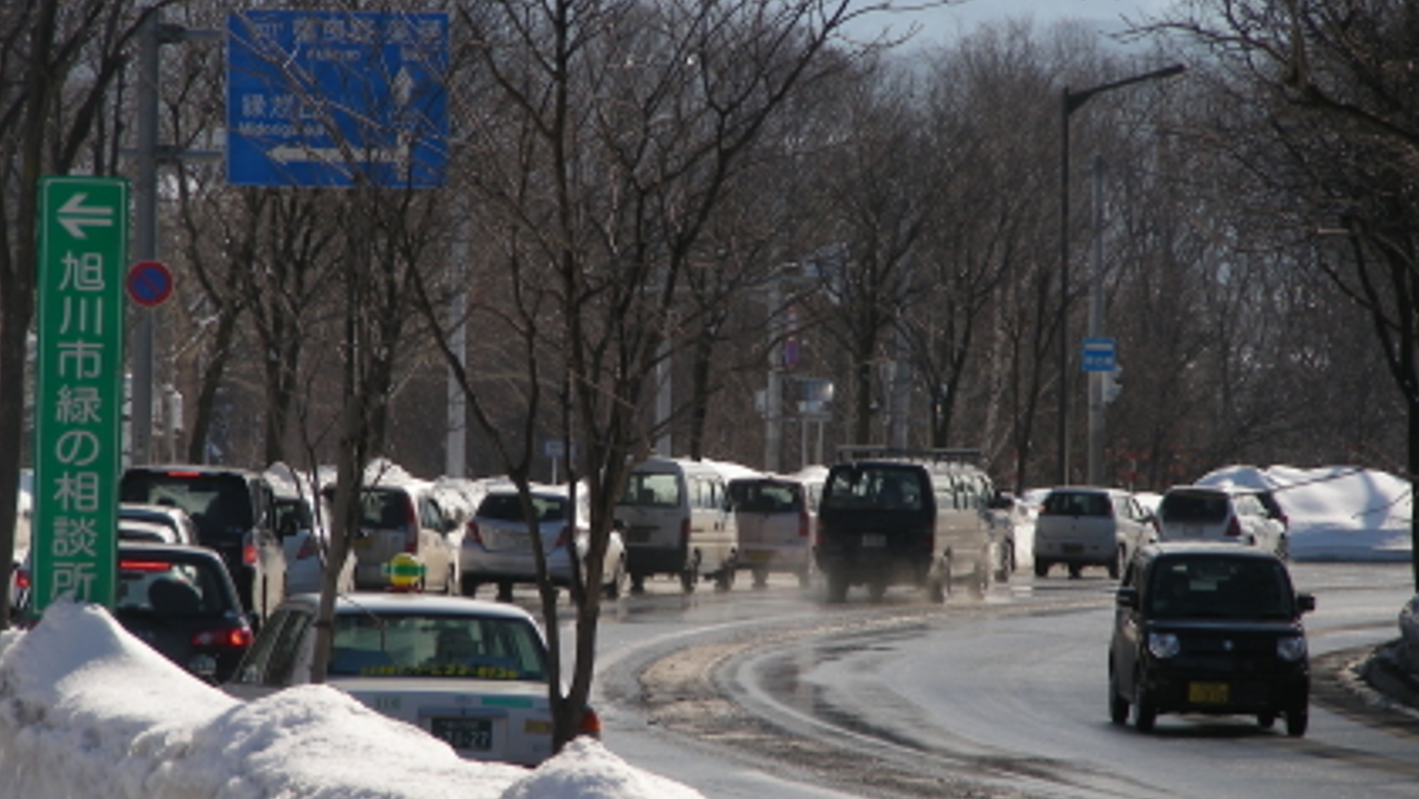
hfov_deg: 8.0
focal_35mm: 268
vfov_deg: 4.5
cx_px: 715
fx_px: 10086
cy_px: 443
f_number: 4
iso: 50
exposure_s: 1/458
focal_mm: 38.3
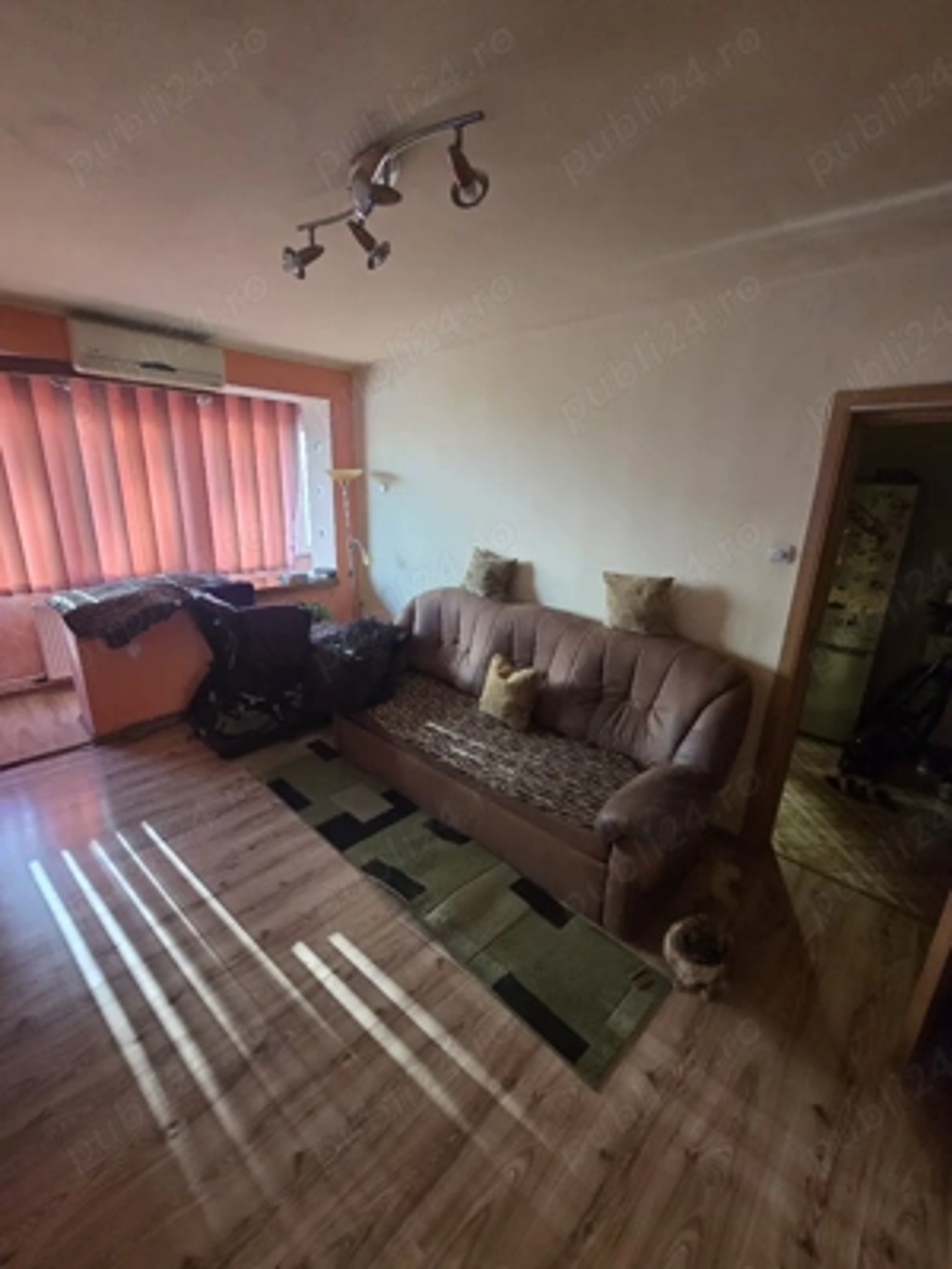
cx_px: 476
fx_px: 477
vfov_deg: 106.2
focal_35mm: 13
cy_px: 634
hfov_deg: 89.9
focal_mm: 2.2
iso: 500
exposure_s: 1/50.3
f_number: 2.2
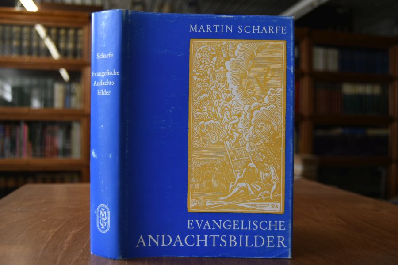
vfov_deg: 38.9
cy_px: 132
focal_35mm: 34
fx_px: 376
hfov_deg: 55.8
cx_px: 199
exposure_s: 1/40
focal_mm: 23
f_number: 3.8
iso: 100
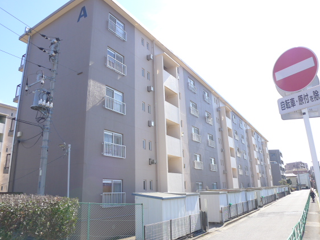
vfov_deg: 41.8
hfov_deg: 53.9
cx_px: 146
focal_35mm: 34
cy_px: 110
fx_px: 314
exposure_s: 1/500
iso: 100
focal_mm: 6.4
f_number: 3.2
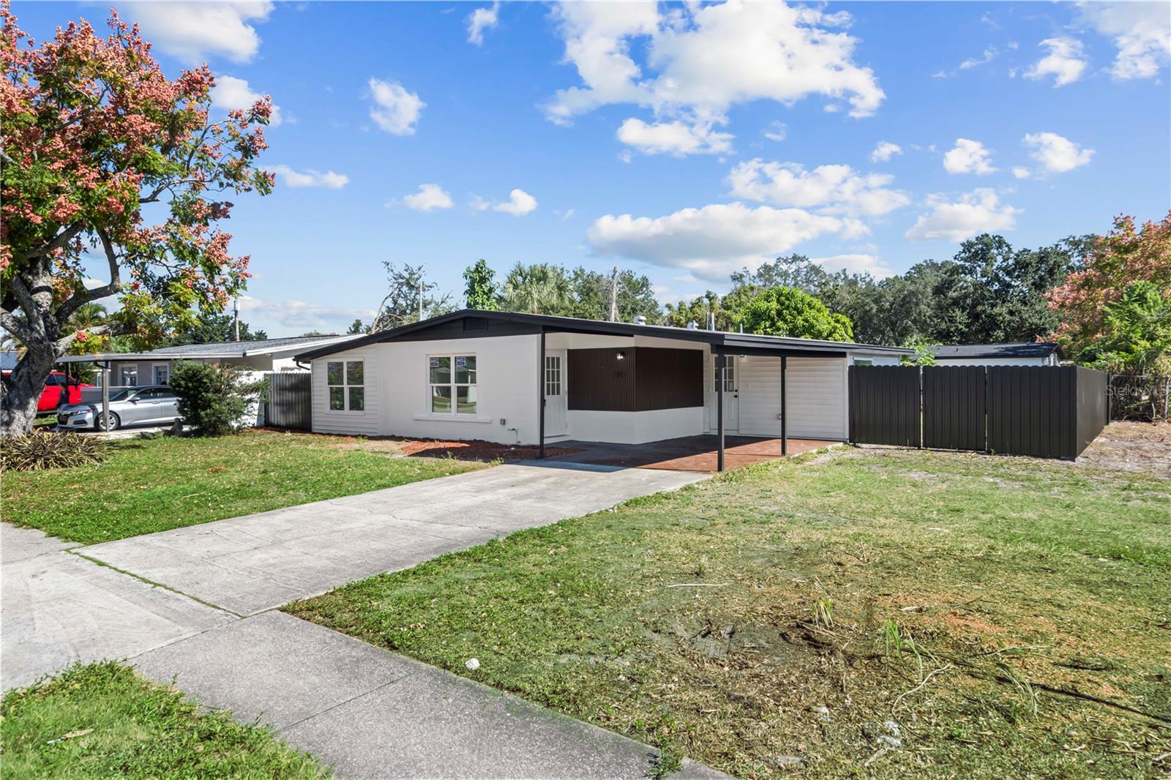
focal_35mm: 22
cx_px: 586
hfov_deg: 78.6
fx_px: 715
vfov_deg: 57.2
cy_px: 390
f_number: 9
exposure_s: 1/125
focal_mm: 22
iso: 200
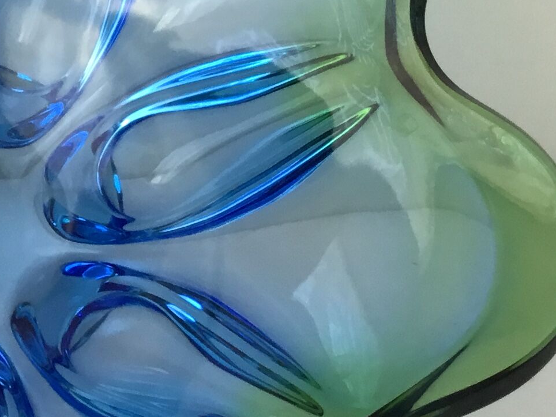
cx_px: -18
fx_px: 1687
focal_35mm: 105
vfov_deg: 14.1
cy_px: 159
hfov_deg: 18.2
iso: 32
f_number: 2.4
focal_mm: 3.3
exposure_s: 1/33
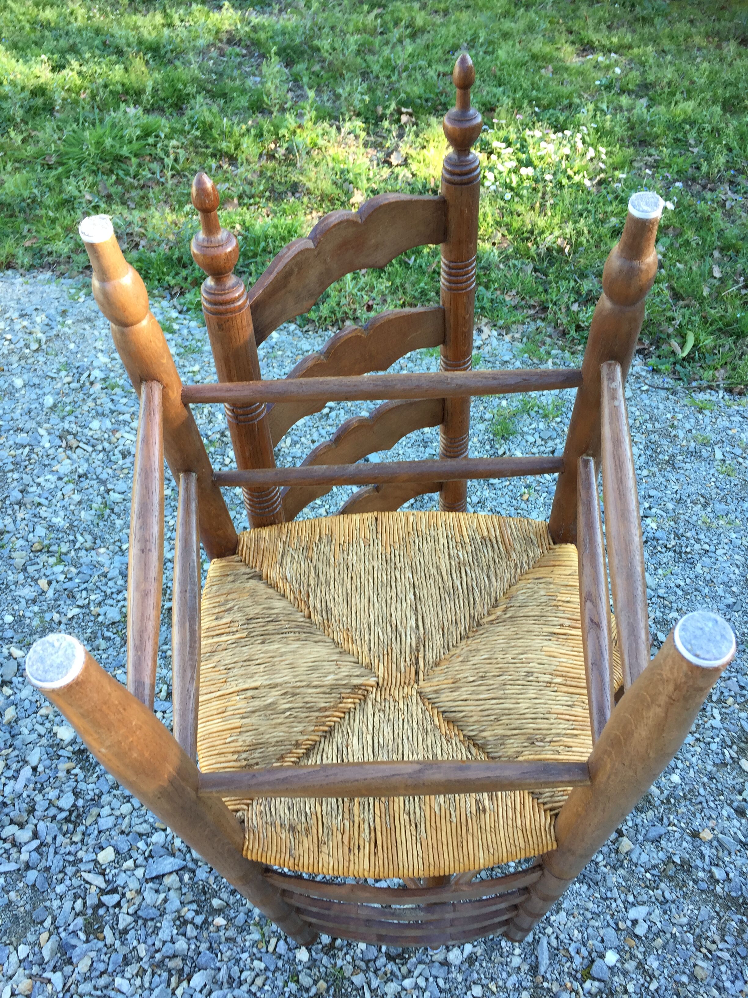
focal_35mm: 29
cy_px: 499
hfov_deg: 48.2
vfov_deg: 61.7
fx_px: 836
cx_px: 374
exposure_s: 1/100
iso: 32
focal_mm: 4.15
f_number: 2.2
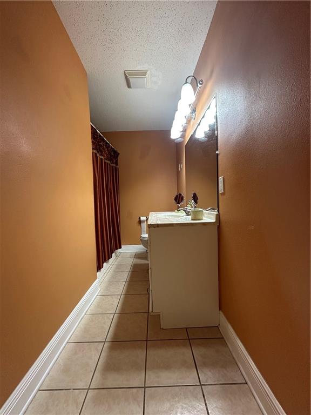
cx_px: 156
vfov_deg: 102.1
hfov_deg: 85.7
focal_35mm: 14
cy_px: 208
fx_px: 168
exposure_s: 1/60
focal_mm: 2.22
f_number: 2.2
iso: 200
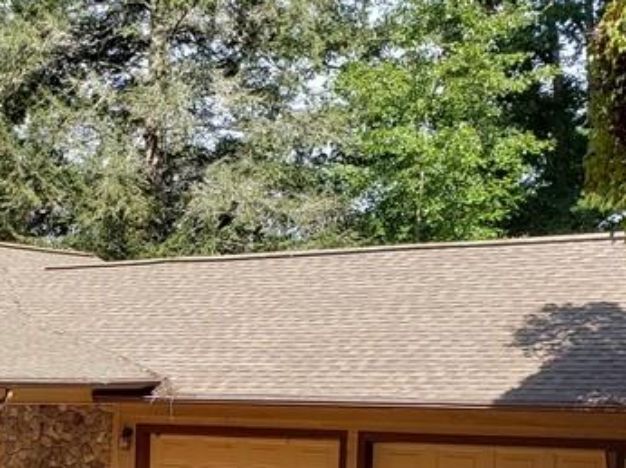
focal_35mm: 77
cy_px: 473
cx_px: -38
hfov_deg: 23.9
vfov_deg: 18.6
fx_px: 1392
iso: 50
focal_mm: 4.3
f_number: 2.4
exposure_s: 1/635
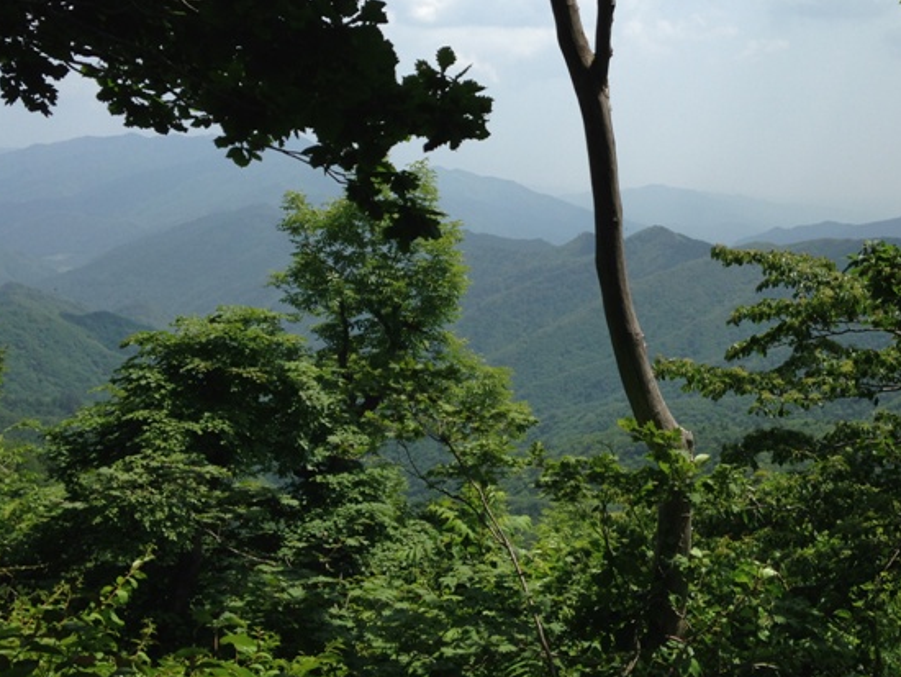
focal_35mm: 48
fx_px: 1250
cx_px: 527
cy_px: 252
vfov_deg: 30.2
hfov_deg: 39.5
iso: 50
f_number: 2.4
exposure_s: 1/1550
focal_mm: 4.13
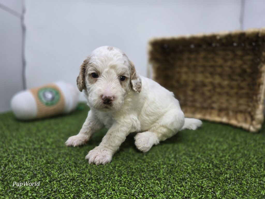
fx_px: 176
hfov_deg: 73.9
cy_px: 100
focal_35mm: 23
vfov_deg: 58.9
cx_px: 132
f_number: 1.7
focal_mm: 6.3
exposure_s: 1/120
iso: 40
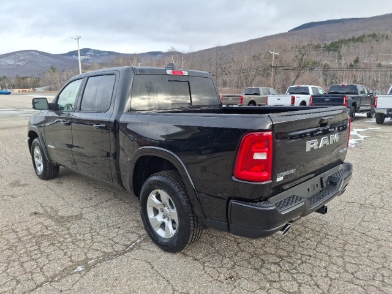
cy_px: 147
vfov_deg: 54.9
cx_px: 196
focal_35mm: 25
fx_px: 283
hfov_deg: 69.4
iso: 30
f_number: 1.8
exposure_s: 1/359
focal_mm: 4.69
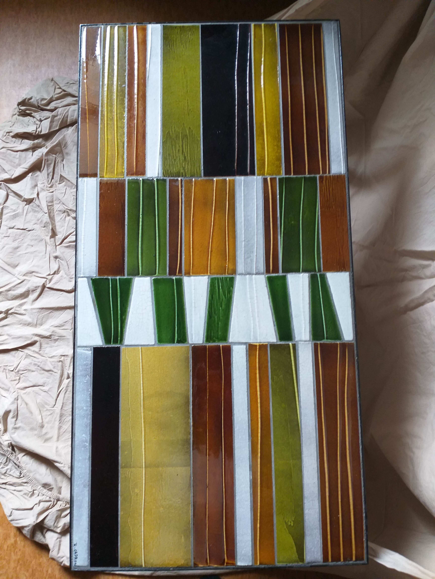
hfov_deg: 53.1
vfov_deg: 67.3
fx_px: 436
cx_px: 218
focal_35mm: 26
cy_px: 290
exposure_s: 1/50
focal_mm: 3.93
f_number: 1.7
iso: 80
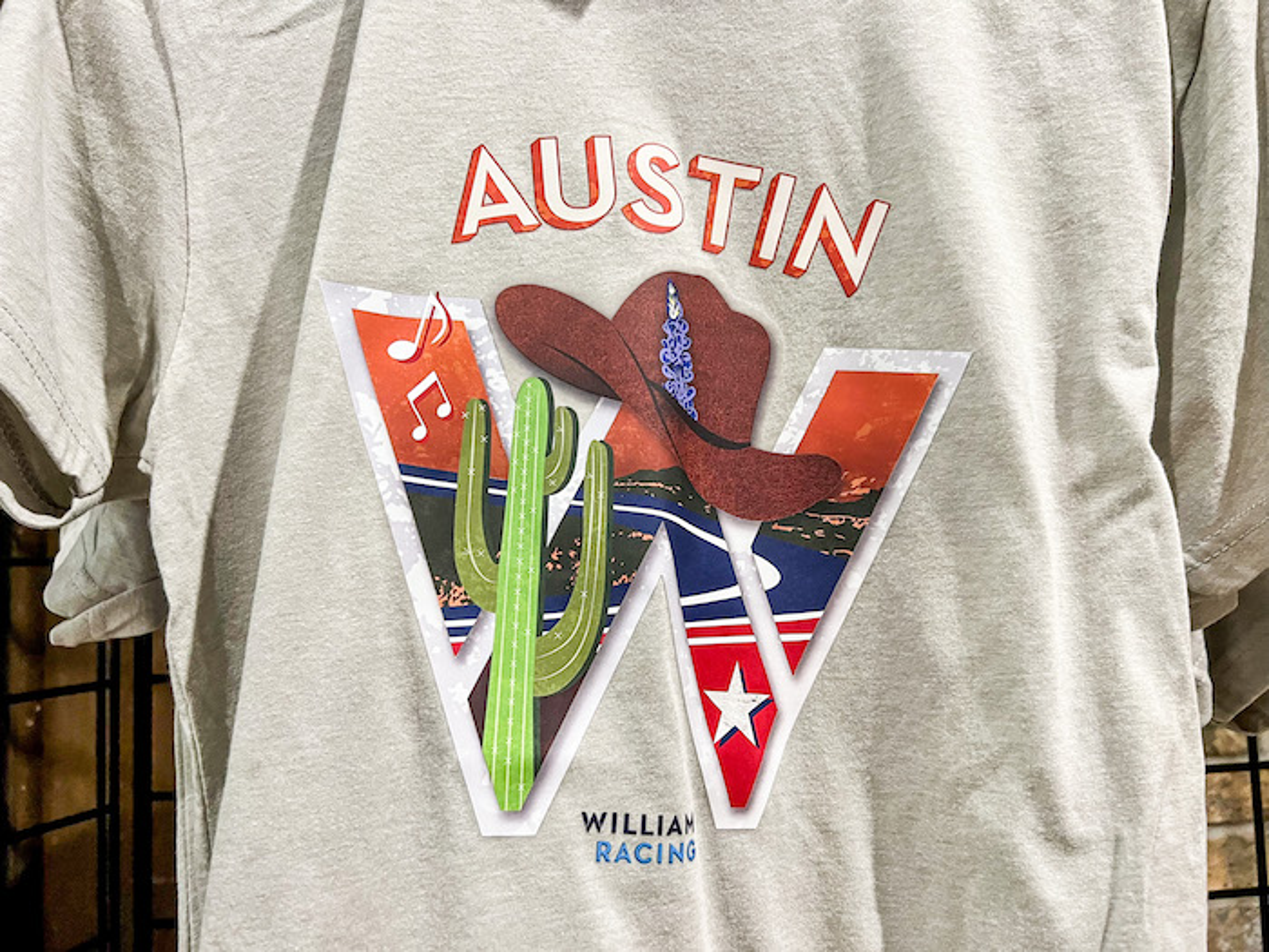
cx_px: 634
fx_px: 953
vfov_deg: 53.1
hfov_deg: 67.3
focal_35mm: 26
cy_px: 476
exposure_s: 1/60
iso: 400
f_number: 1.5
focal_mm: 5.7
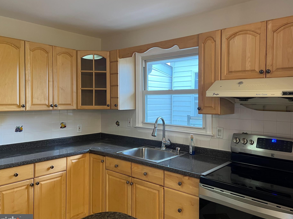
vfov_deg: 48.2
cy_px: 105
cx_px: 157
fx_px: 245
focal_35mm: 29
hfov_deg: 61.6
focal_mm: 5.7
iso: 100
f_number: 1.5
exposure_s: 1/60
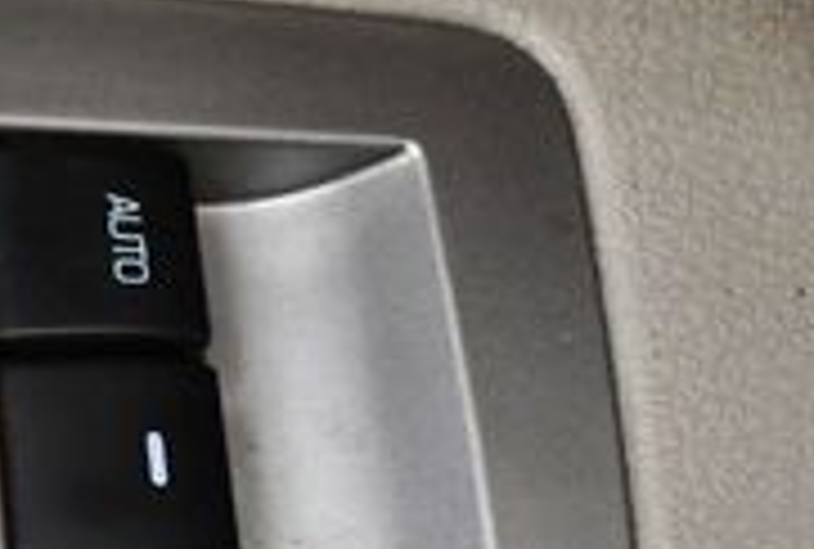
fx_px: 2881
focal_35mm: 127
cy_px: 353
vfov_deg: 10.9
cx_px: -472
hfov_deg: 14.7
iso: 1600
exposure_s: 1/125
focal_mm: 18
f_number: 3.5
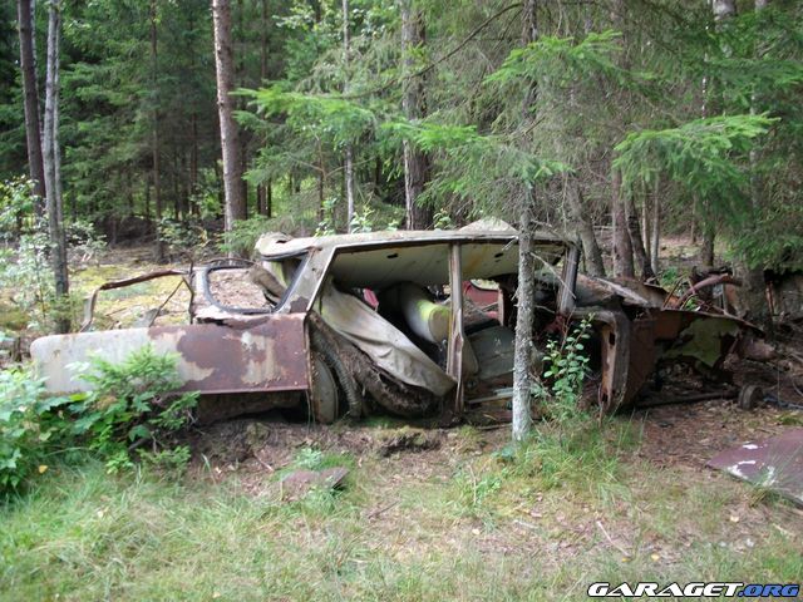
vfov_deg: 44.2
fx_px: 742
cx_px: 402
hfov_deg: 56.8
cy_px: 301
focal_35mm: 32
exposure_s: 1/60.2
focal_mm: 5.7
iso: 80
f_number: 2.9
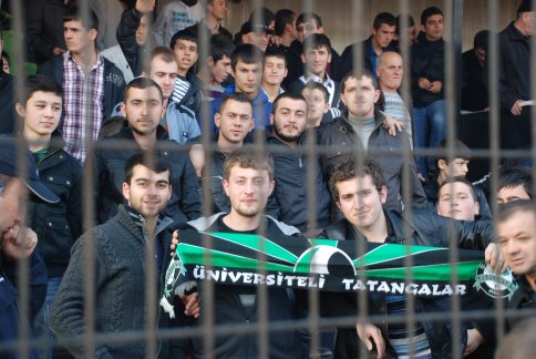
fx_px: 1163
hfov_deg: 26.0
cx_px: 268
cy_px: 180
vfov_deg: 17.5
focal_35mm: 78
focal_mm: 52
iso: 200
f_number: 5
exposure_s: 1/50
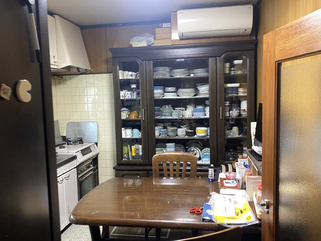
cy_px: 123
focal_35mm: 29
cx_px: 160
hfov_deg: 61.6
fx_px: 269
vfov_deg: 48.2
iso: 250
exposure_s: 1/50
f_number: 1.8
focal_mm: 4.25
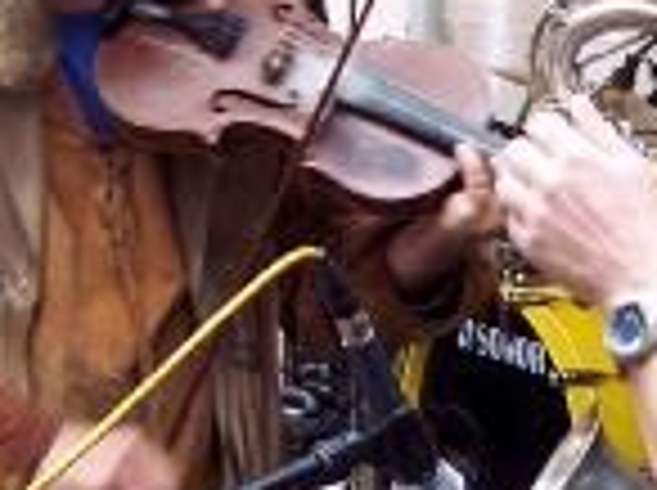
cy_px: 281
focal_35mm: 134
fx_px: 2539
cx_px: 504
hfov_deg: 14.7
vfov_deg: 11.0
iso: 100
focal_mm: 8
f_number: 3.4
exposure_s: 1/45
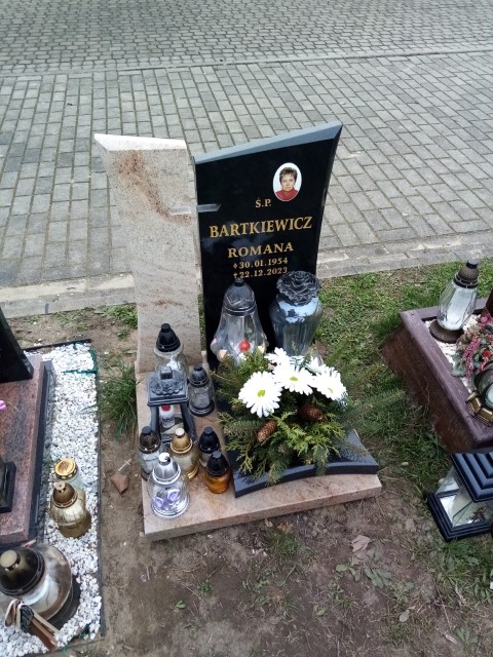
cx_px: 246
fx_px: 494
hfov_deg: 53.1
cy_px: 328
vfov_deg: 67.3
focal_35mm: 26
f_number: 1.8
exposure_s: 1/100
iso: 152
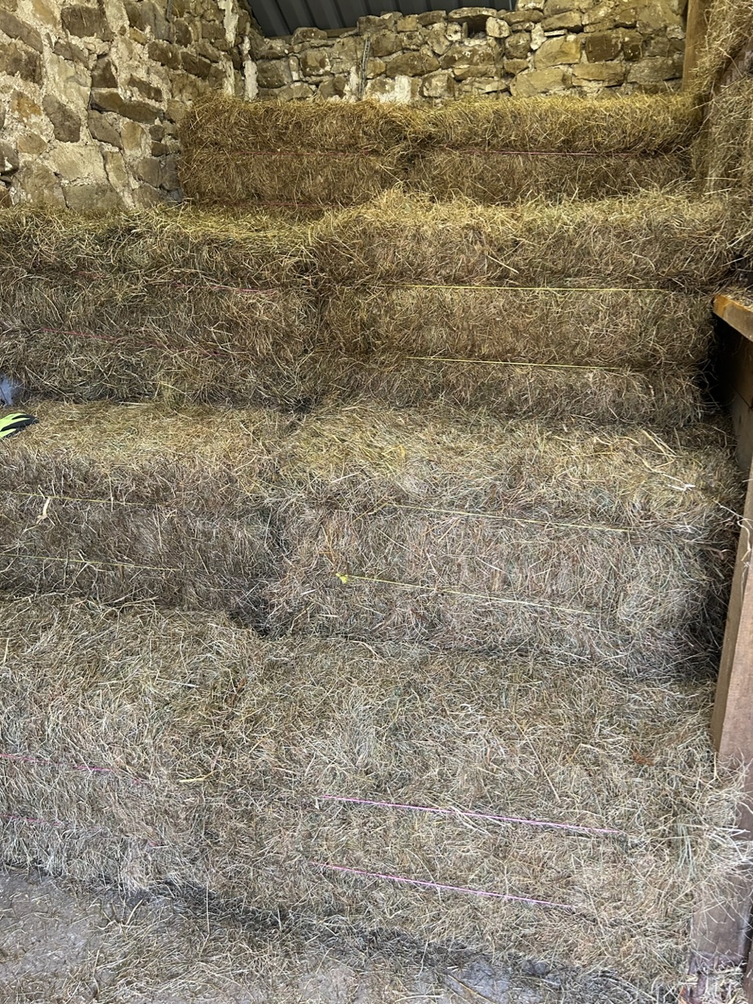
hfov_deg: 53.1
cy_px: 502
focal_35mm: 26
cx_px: 376
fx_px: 754
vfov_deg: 67.3
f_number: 1.5
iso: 250
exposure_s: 1/50
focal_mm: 5.7
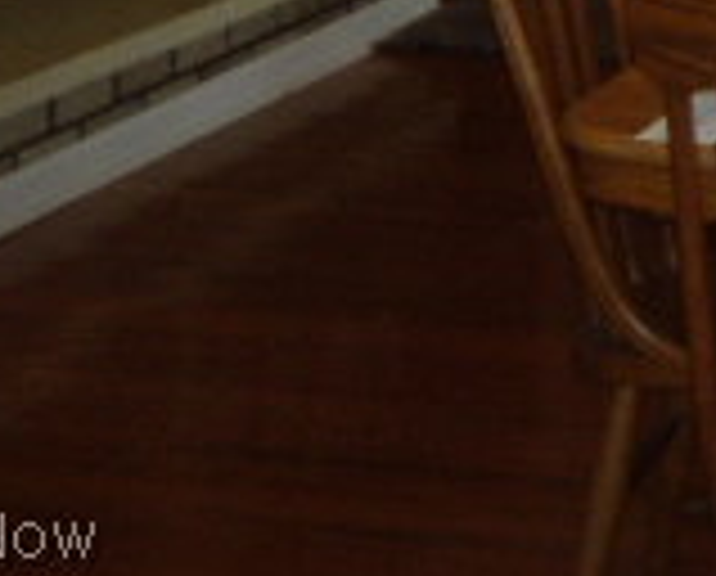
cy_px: -495
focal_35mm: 141
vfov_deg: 10.3
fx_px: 2995
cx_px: 1247
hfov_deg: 12.5
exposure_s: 1/30
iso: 200
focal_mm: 6.4
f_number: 3.6
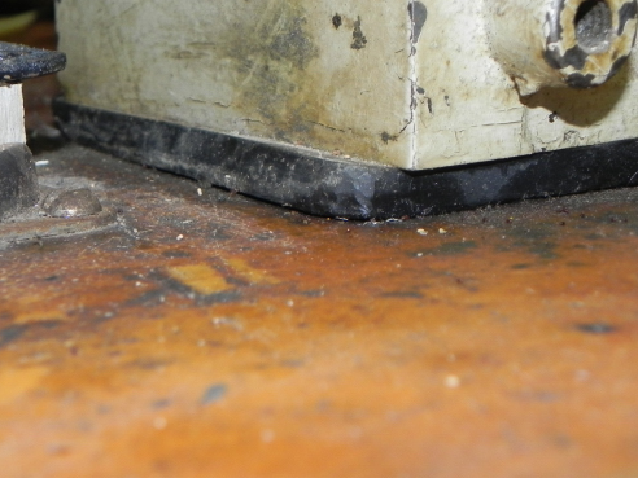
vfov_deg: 17.2
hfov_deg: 22.6
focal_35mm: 86
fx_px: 1585
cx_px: 200
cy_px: 192
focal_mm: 10.3
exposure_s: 1/30
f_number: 3.5
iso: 200
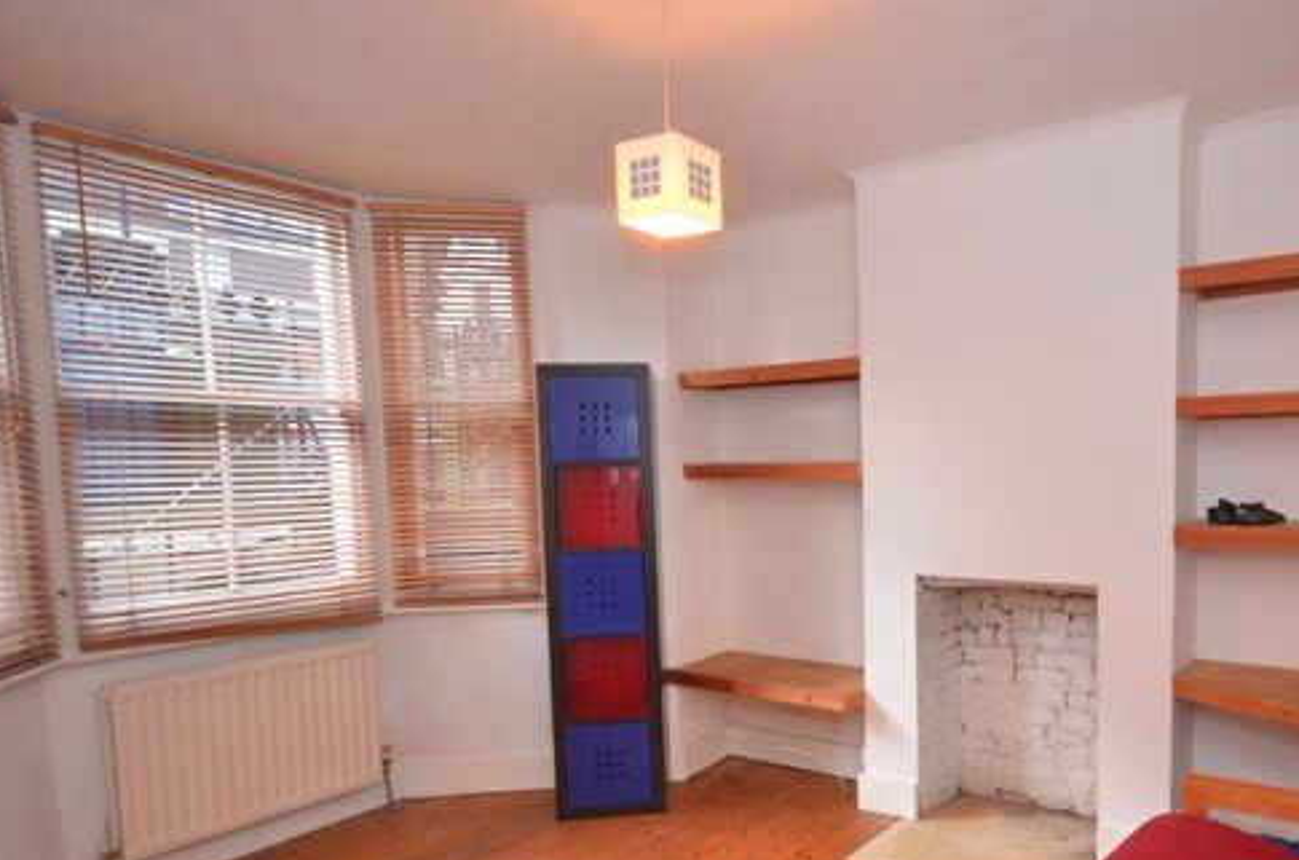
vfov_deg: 49.1
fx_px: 936
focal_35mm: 26
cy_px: 509
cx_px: 870
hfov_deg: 67.5
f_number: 4.5
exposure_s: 1/60
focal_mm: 12
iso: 720
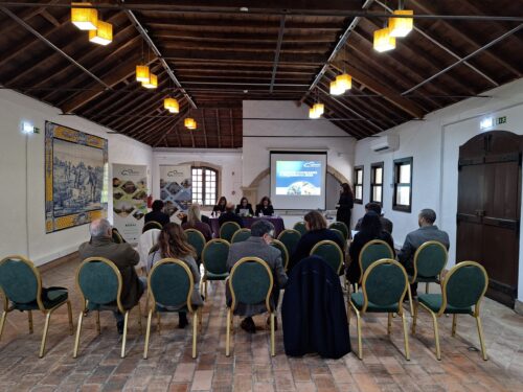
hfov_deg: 73.9
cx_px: 262
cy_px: 196
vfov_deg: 58.9
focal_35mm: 23
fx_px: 347
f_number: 1.8
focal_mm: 5.54
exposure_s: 1/50
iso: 125
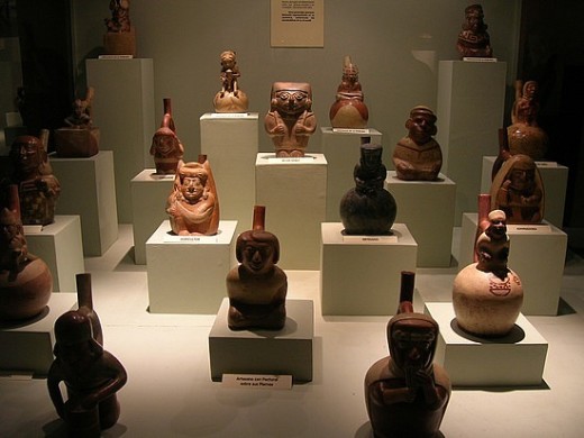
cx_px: 292
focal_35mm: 34
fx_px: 574
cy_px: 219
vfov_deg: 41.8
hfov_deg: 54.0
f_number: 2.9
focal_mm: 5.7
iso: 50
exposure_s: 1/19.2
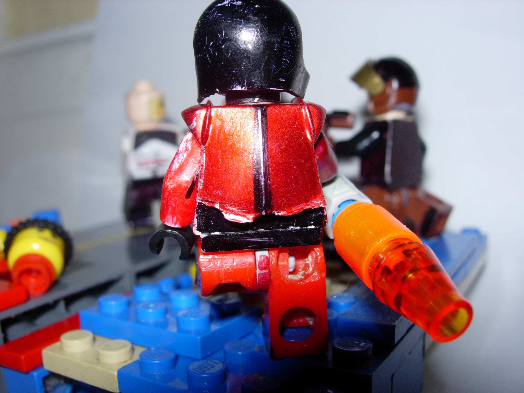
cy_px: 196
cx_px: 262
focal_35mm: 38
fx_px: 575
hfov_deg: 49.0
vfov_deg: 37.7
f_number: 4.8
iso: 79
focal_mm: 7.8
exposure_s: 1/64
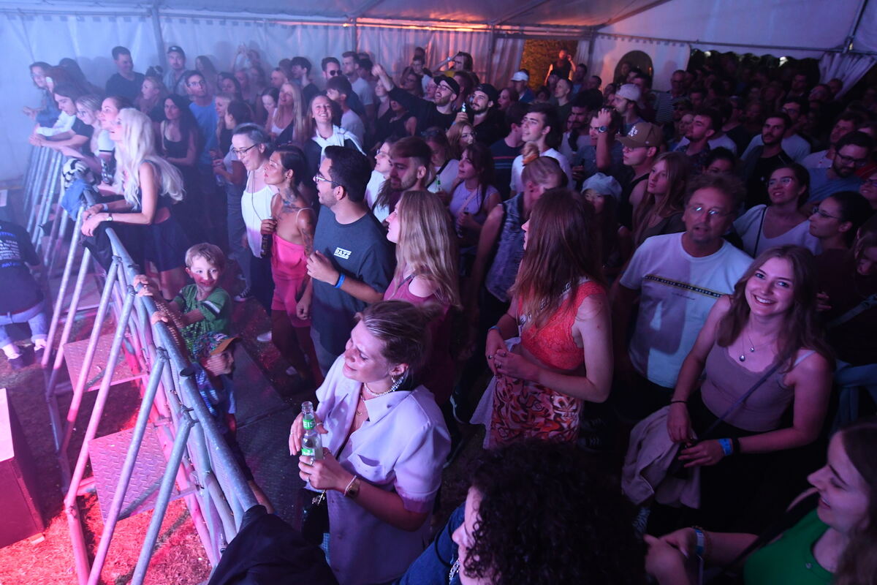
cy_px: 292
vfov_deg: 59.5
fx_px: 512
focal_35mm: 21
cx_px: 438
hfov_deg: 81.2
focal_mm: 14
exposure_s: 1/40
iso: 2500
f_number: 3.2
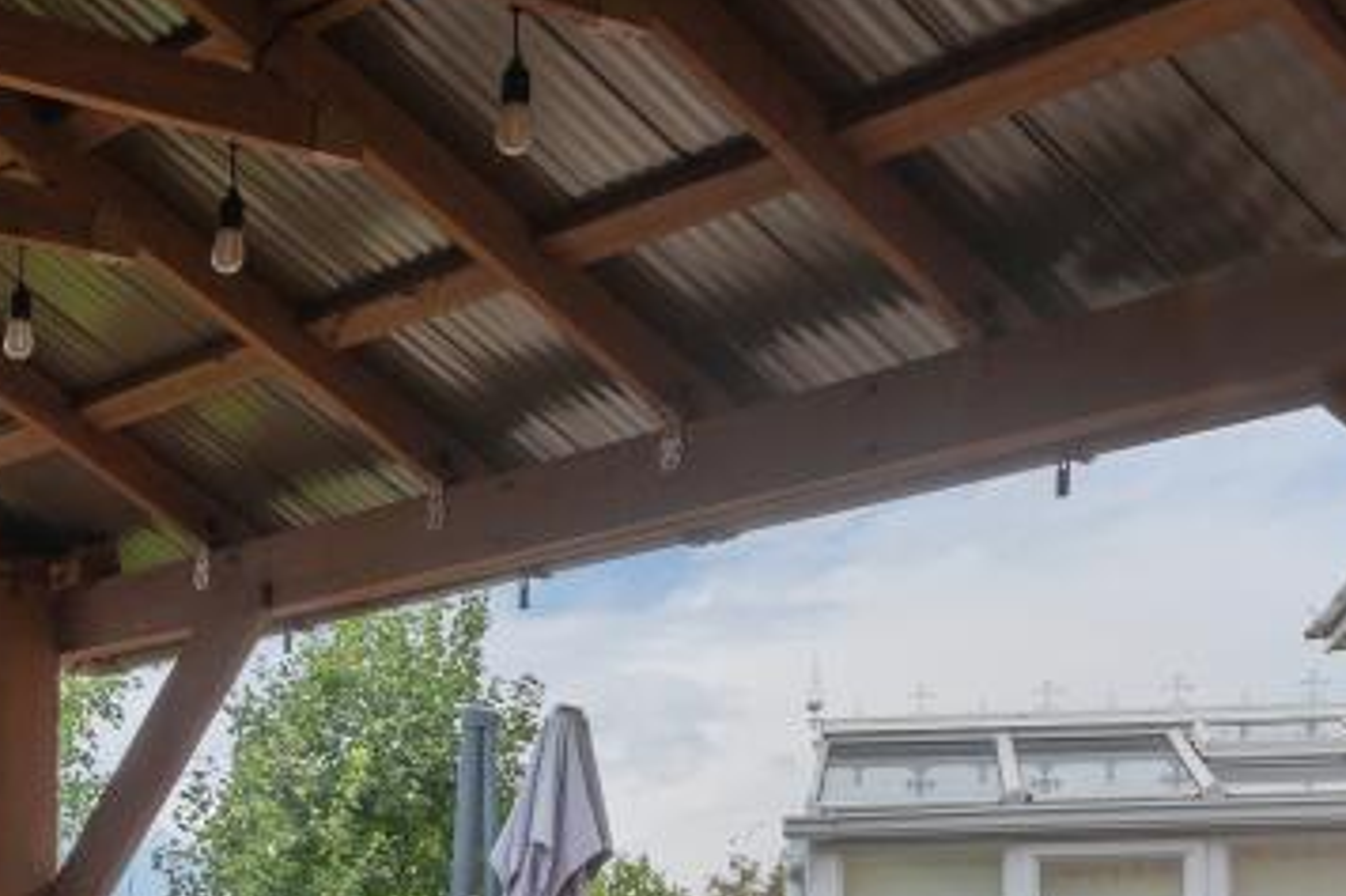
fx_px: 2579
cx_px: -121
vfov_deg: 18.7
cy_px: 1060
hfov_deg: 27.0
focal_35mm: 69
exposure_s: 1/60
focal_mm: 24
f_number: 9
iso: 640
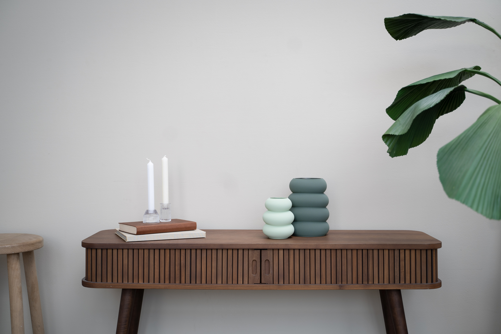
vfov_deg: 29.9
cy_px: 167
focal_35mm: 45
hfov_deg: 43.6
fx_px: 626
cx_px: 250
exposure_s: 1/160
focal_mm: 45
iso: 125
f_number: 2.8
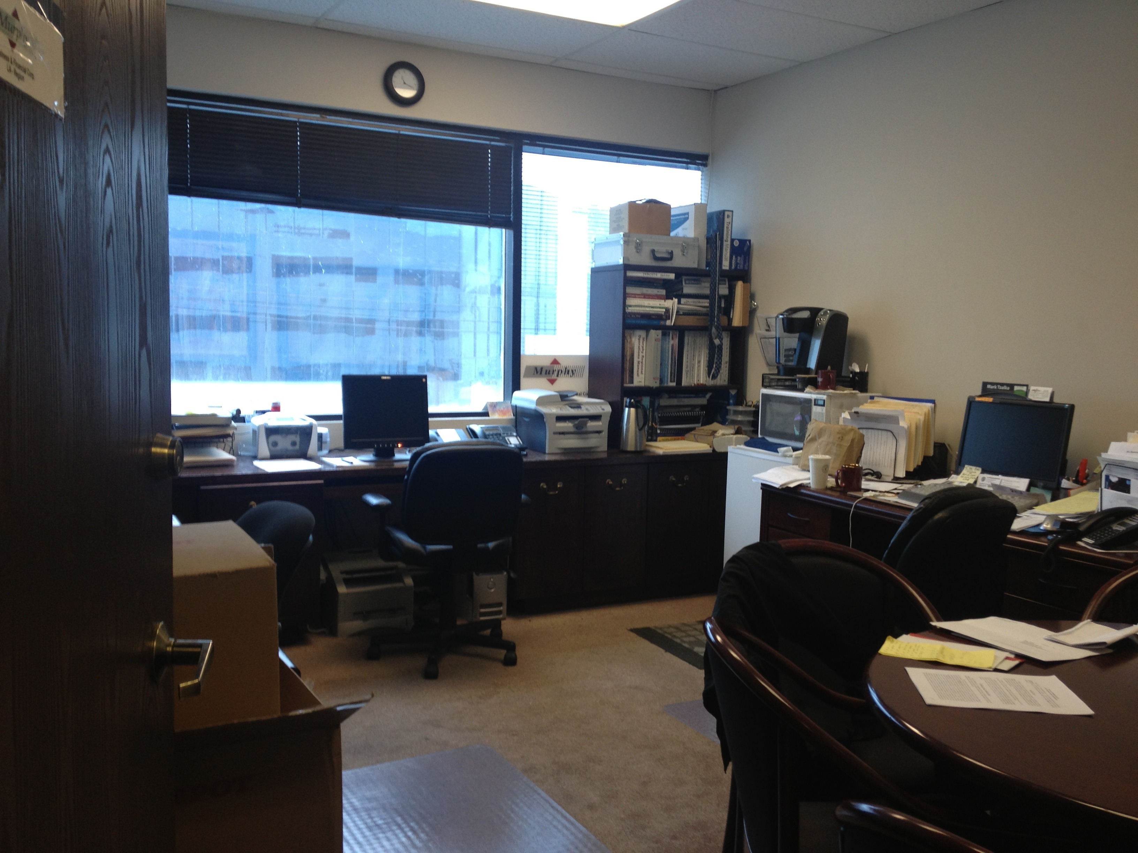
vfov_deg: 40.7
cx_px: 569
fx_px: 1151
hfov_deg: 52.6
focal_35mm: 35
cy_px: 426
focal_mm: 4.28
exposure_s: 1/30
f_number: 2.4
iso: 64
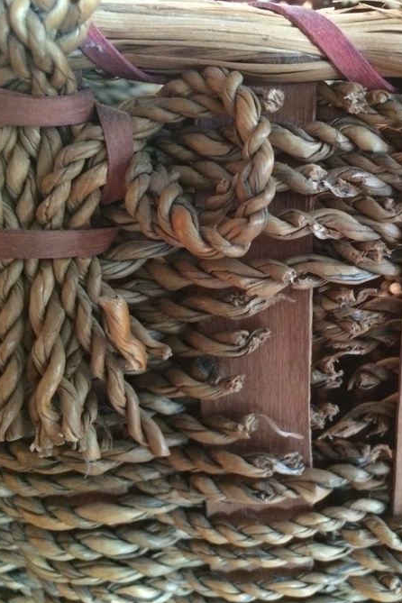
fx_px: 703
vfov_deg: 46.4
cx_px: 315
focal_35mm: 42
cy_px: 303
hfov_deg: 31.2
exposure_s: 1/15
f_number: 2.2
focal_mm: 4.12
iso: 400
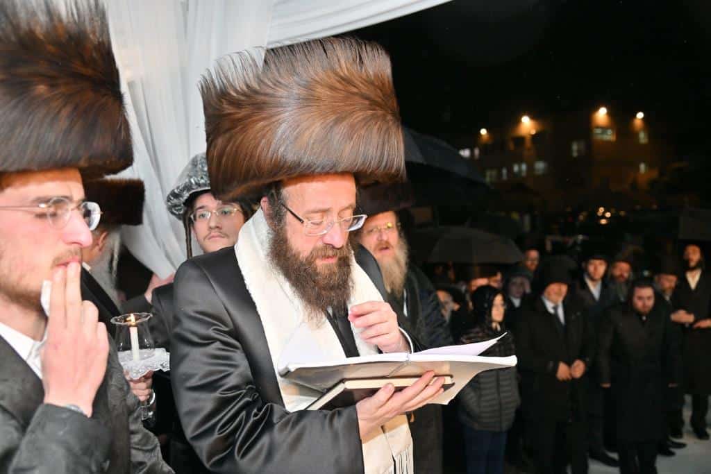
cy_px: 237
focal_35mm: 34
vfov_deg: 38.9
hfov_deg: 55.8
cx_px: 356
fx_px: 672
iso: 320
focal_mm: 34
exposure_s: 1/200
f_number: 4
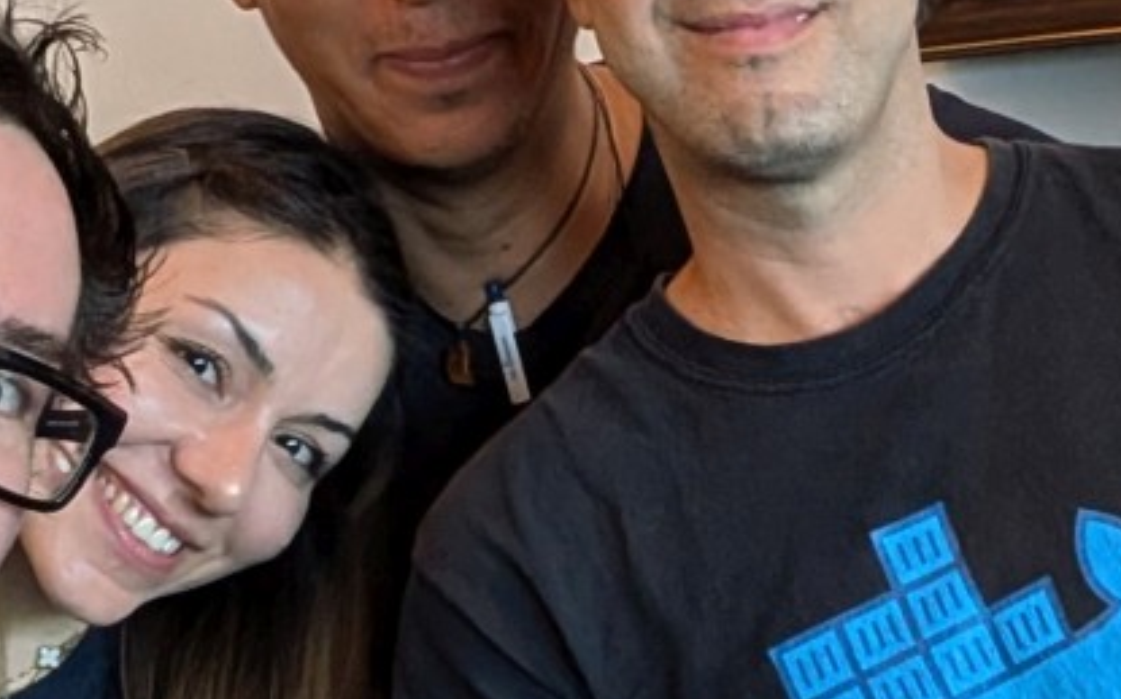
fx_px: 3145
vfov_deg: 12.6
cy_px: 556
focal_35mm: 103
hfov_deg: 19.6
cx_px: 1140
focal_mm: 2.74
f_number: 2.2
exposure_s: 1/60
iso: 147
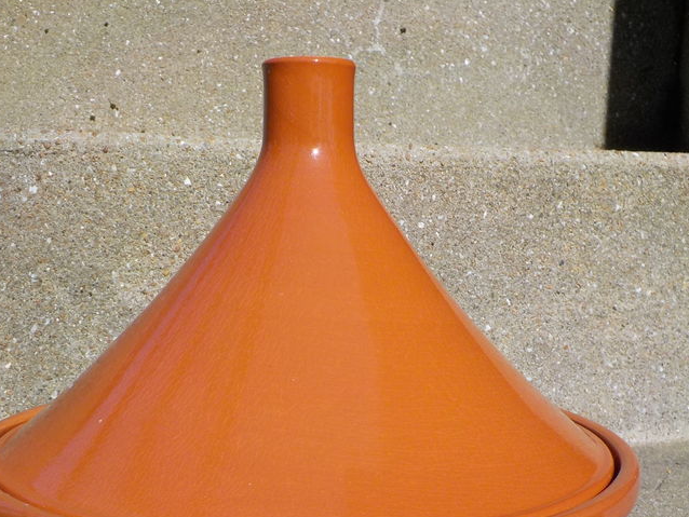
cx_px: 355
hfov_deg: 40.4
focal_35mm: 47
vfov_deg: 30.6
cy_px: 359
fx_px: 936
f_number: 3.3
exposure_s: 1/1250
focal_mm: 4.1
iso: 125
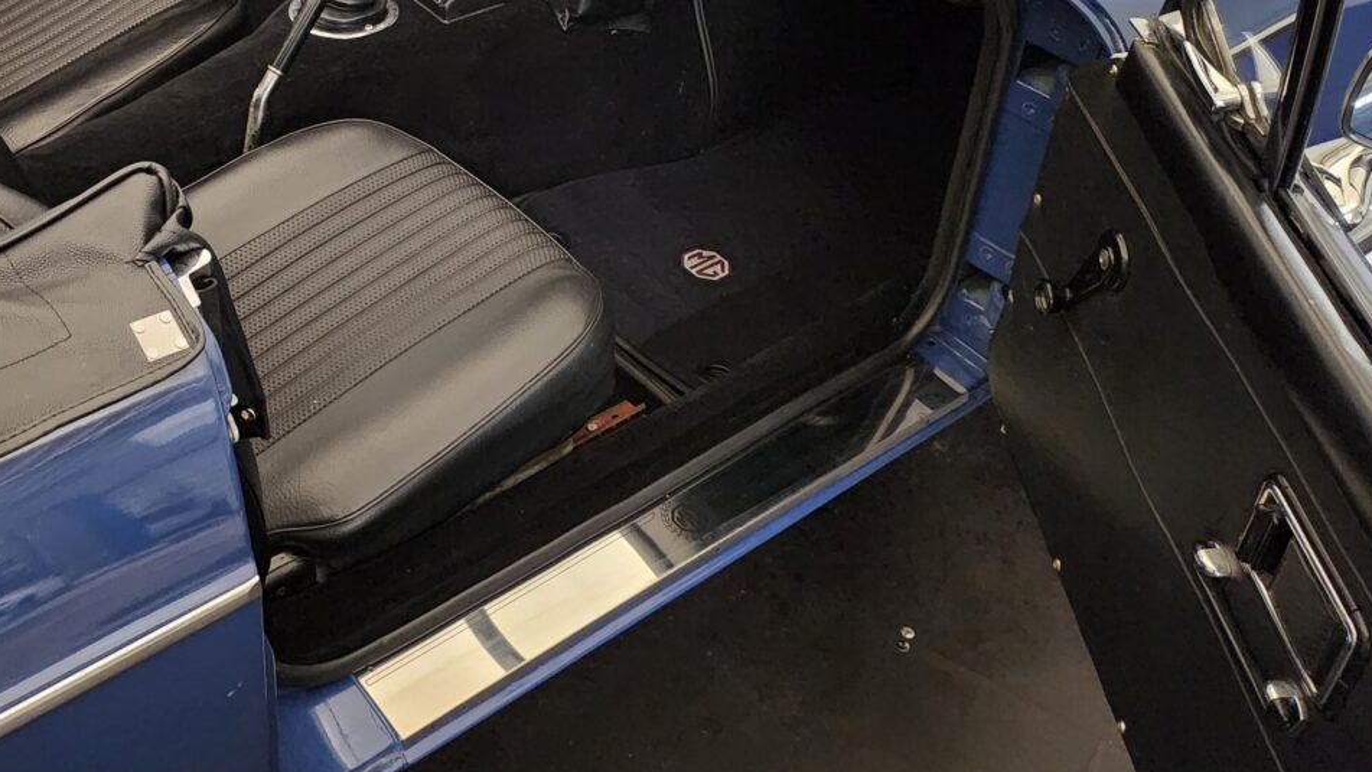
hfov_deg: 44.6
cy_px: 35
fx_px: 1601
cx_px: 317
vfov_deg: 26.0
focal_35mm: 44
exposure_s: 1/25
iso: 1600
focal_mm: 5
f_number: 1.8
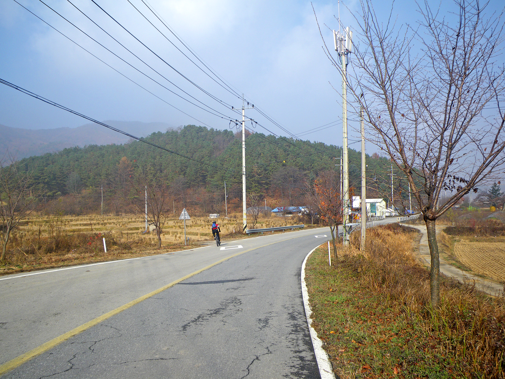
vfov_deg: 49.7
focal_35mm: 28
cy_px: 190
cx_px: 252
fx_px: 408
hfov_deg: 63.4
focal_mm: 5
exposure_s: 1/320
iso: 50
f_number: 4.2
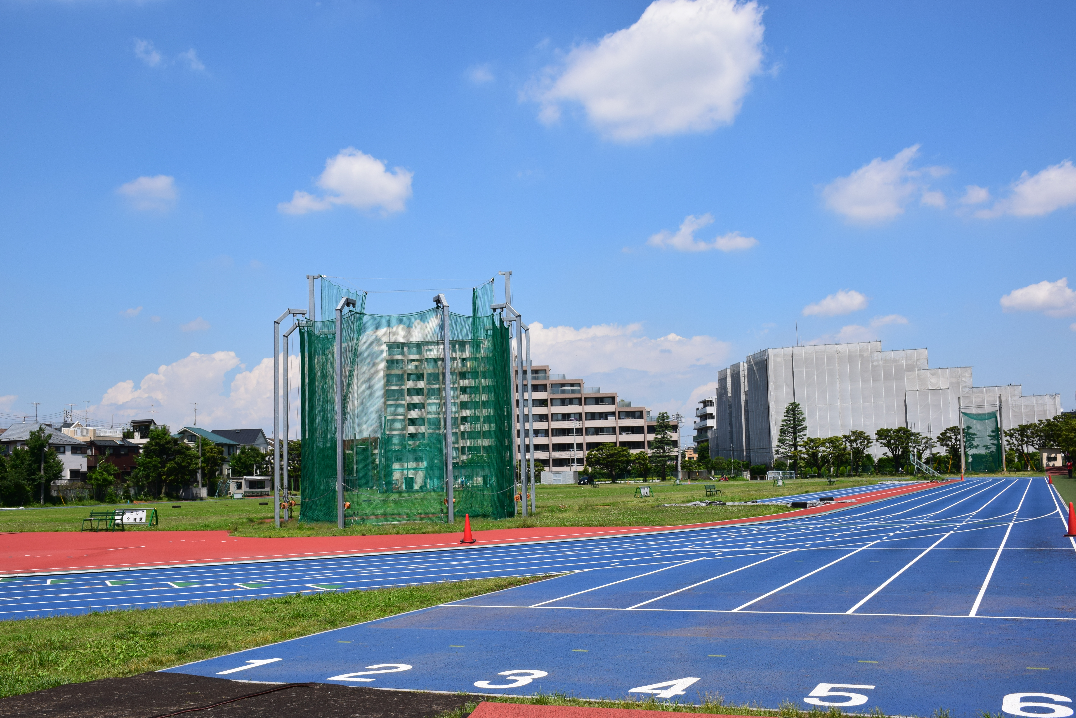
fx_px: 1076
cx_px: 538
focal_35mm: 36
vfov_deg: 36.9
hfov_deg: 53.1
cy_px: 359
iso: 250
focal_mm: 24
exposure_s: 1/500
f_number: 11
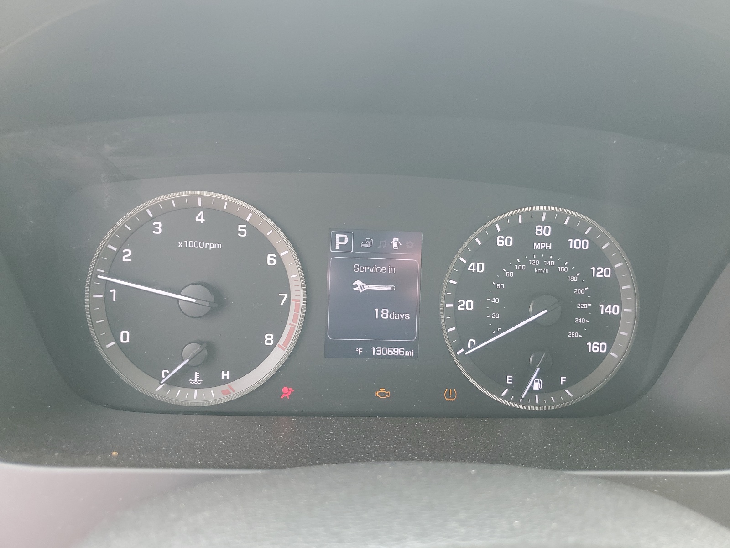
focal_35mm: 26
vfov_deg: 53.1
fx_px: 548
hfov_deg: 67.3
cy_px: 274
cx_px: 365
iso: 54
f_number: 1.5
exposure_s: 1/60.2
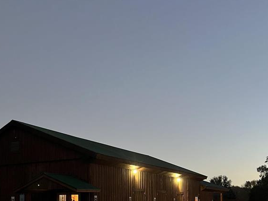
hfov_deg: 39.8
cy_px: 179
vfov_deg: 29.7
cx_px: 85
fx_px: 364
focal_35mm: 47
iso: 640
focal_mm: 5.7
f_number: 1.5
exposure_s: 1/30
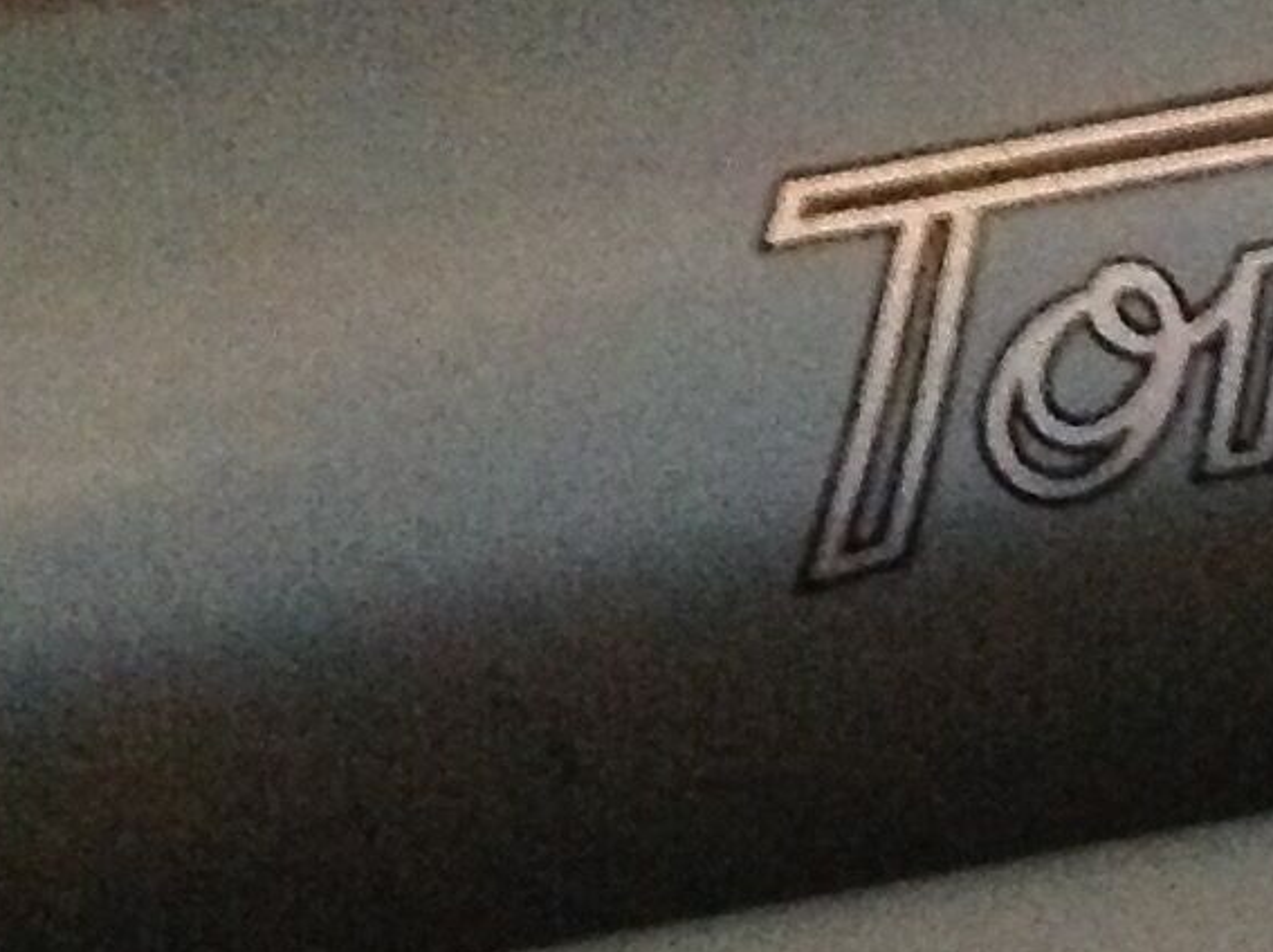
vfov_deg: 9.2
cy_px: 730
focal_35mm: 160
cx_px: 1156
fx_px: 5878
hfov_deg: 12.3
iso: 800
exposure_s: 1/17
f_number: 2.4
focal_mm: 4.28
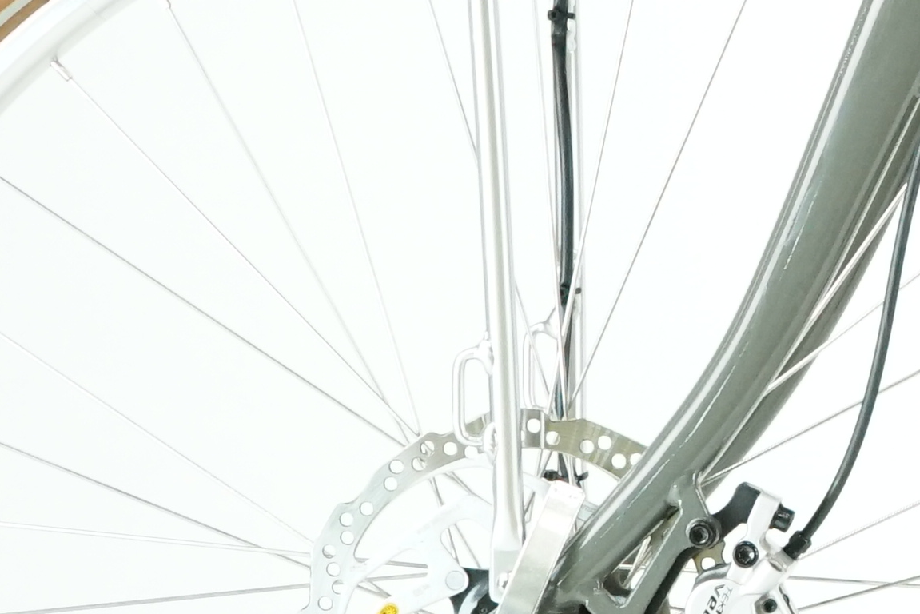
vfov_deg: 5.1
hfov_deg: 7.3
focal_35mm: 271
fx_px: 6927
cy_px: 38
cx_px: 1957
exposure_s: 1/200
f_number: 5
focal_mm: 52
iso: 2500
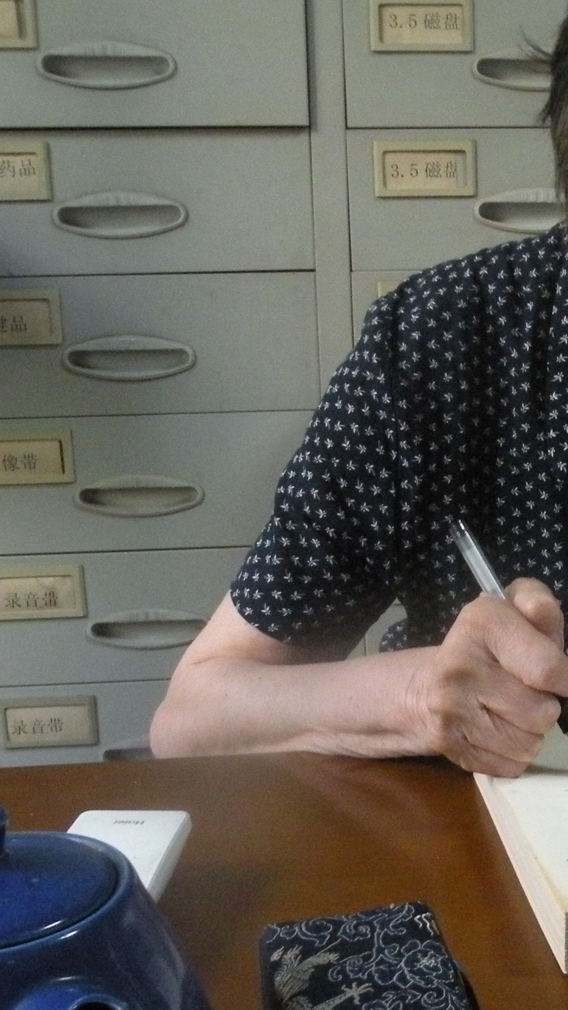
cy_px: 570
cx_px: 710
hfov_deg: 19.6
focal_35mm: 57
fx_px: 1526
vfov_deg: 36.6
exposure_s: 1/56.5
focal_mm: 4.7
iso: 400
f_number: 2.8
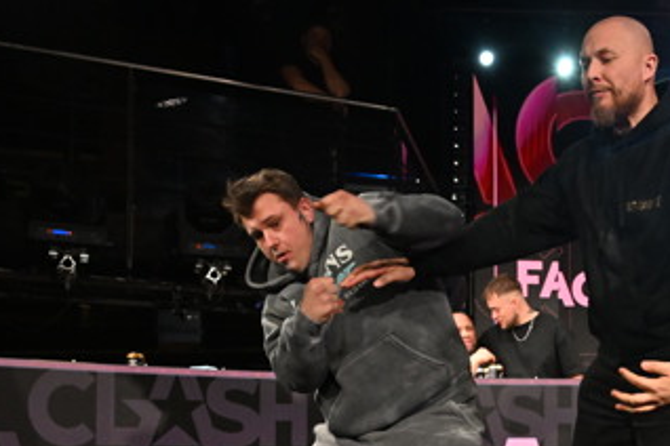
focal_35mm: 52
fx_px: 968
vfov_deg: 24.9
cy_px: 429
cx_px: 598
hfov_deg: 36.0
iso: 5000
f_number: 5
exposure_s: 1/320
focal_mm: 24
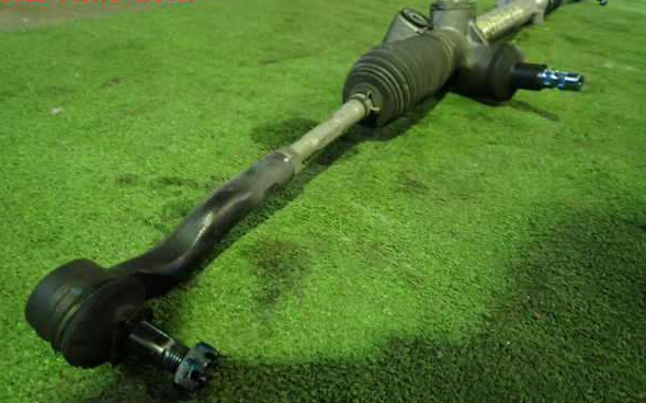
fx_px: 475
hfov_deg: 68.4
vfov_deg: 45.9
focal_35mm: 27
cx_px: 324
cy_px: 226
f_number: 2
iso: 400
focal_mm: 4.5
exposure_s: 1/30
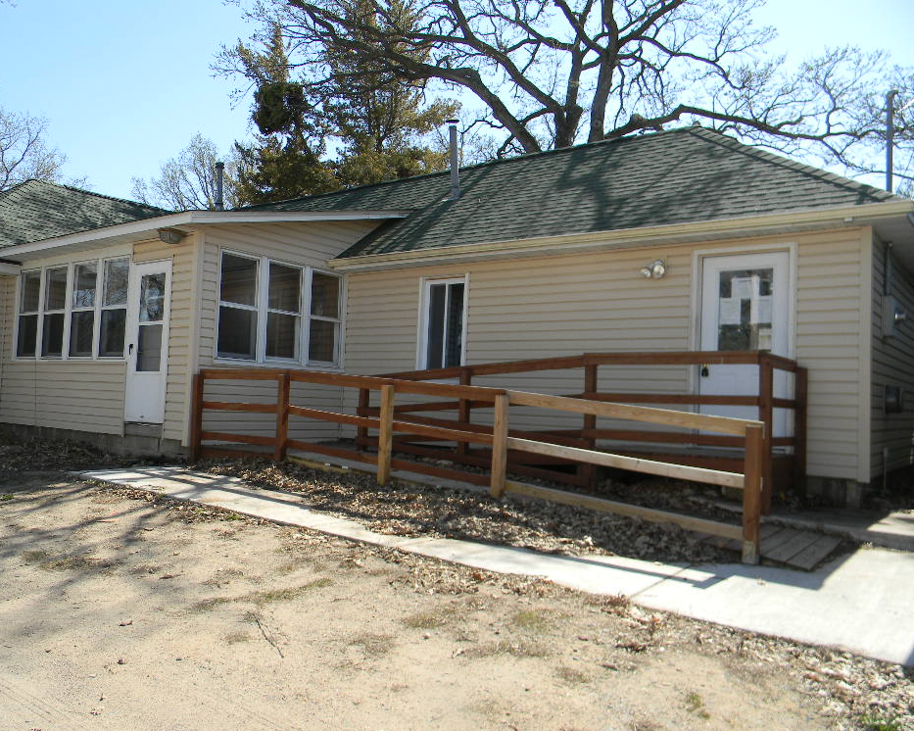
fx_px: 811
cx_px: 416
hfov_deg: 58.7
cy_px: 375
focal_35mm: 30
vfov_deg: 48.5
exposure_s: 1/455
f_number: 3.5
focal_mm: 5
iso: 80
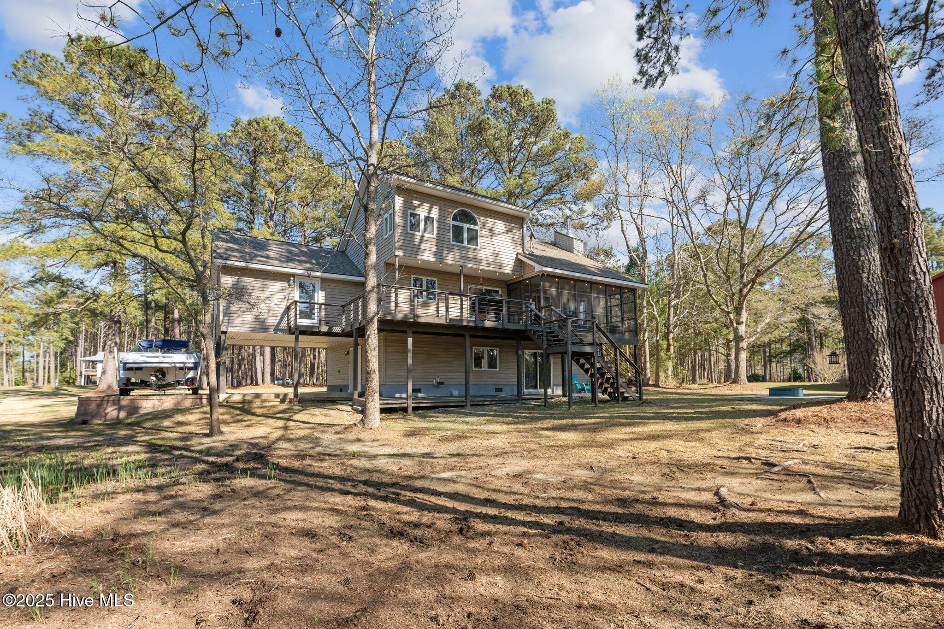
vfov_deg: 70.4
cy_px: 314
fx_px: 446
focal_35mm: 17
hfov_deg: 93.3
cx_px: 472
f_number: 9
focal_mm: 17
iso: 320
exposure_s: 1/250
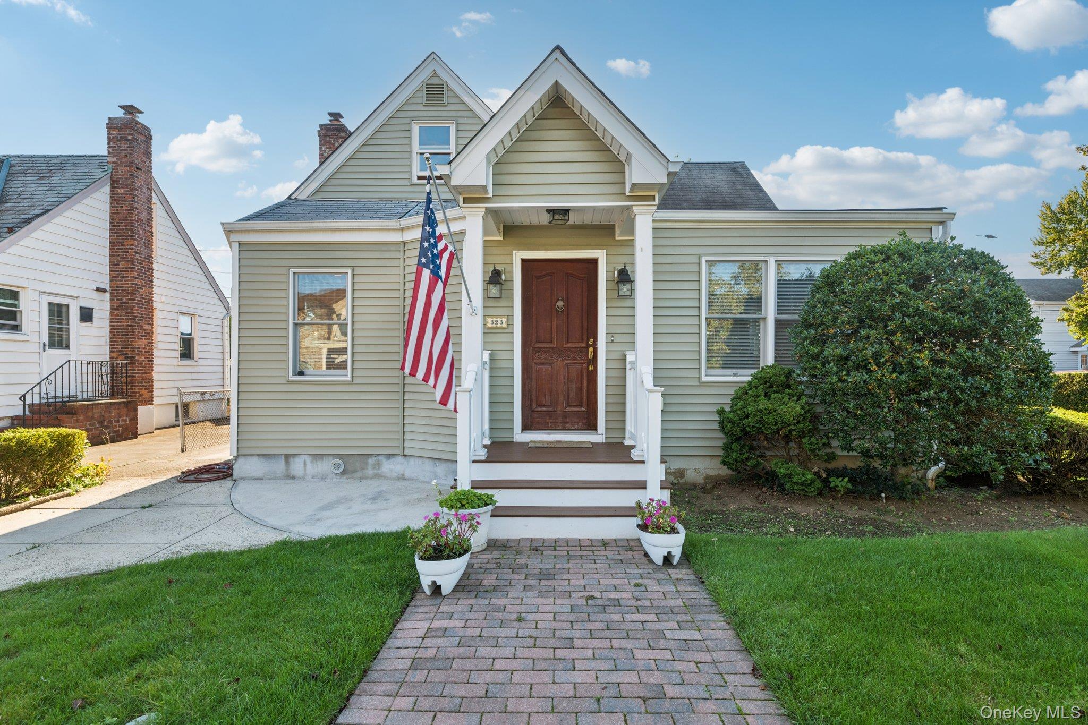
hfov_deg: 90.0
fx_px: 544
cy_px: 362
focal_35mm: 18
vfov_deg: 67.4
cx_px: 544
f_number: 8
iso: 200
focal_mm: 18
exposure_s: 1/100
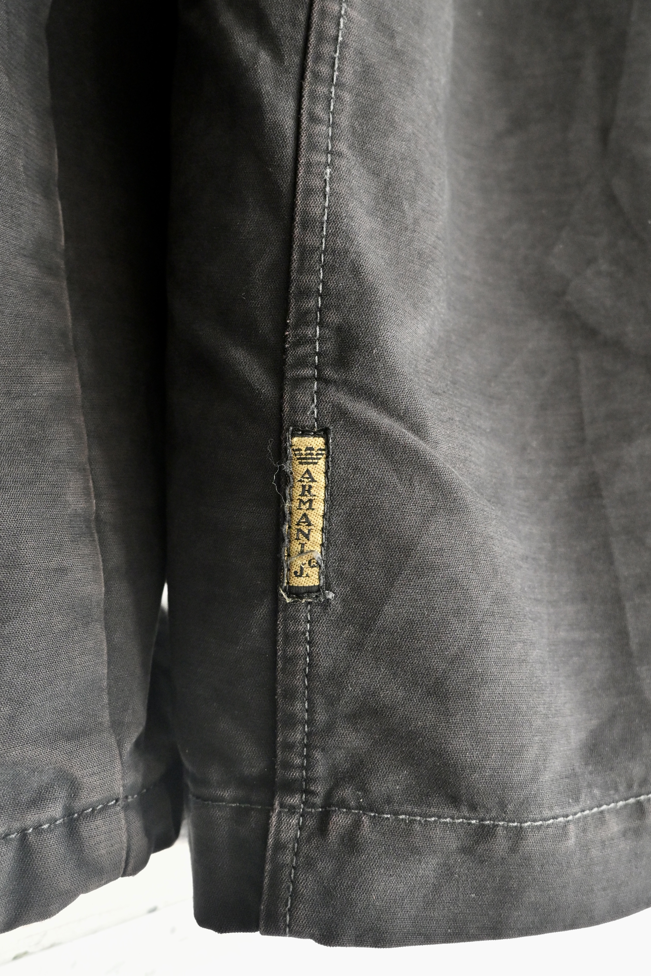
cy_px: 488
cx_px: 326
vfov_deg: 73.7
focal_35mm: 24
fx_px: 651
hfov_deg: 53.1
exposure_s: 1/40
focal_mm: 16
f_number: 4
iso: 1250
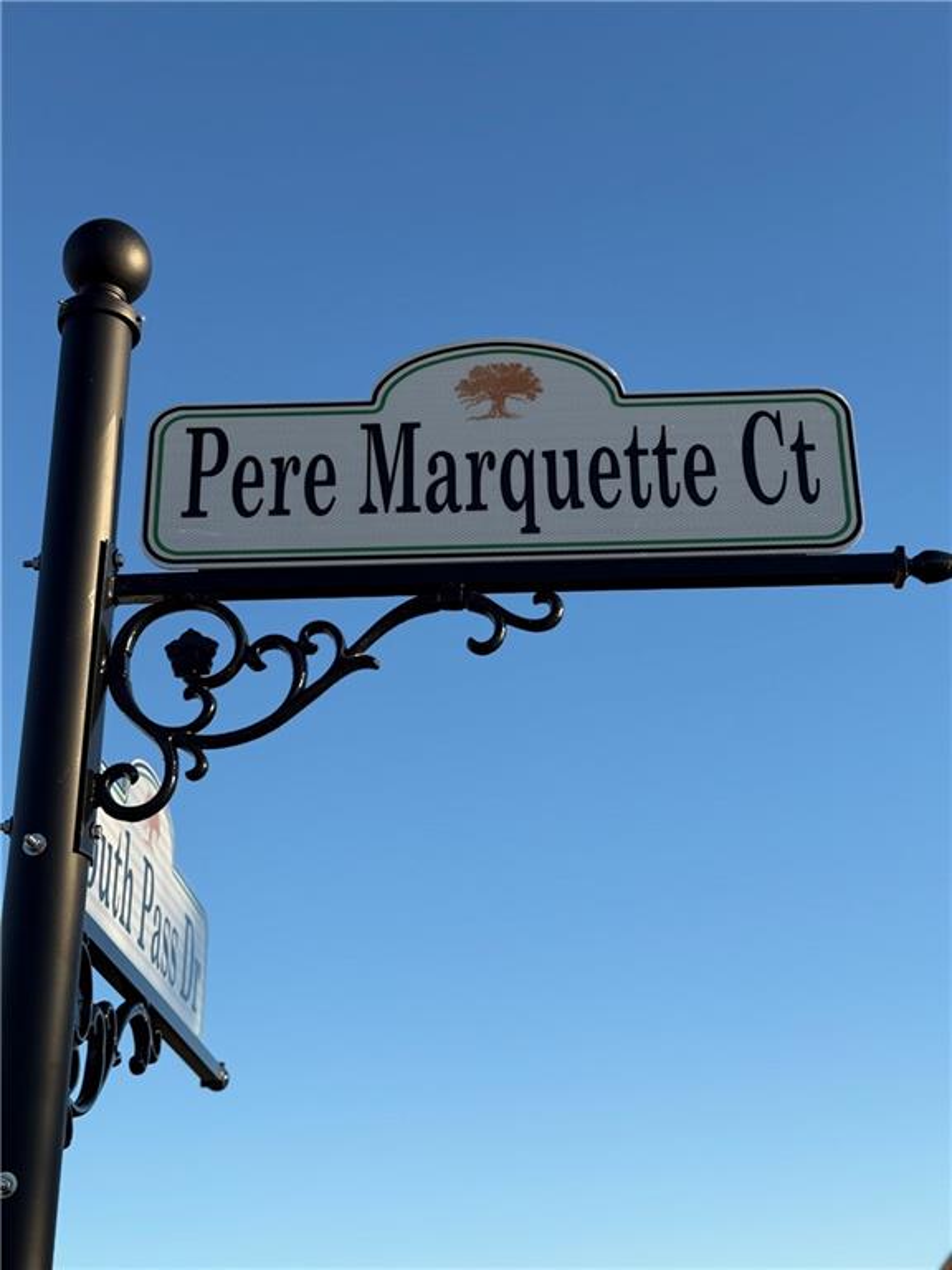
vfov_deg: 39.7
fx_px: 1760
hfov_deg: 30.3
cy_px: 635
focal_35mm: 48
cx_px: 476
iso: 64
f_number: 1.78
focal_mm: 6.76
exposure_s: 1/2208
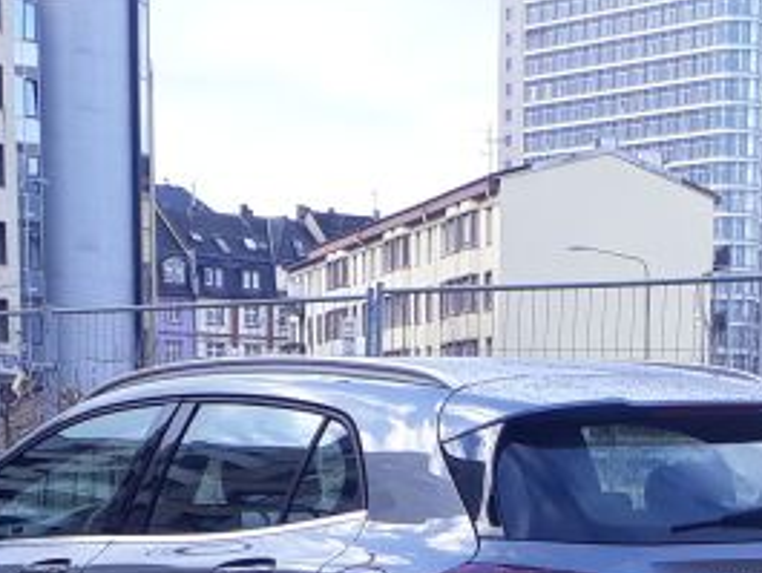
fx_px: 2467
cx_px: 615
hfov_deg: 17.4
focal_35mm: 112
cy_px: 854
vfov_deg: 12.6
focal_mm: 3.6
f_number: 1.9
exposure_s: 1/163
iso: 40
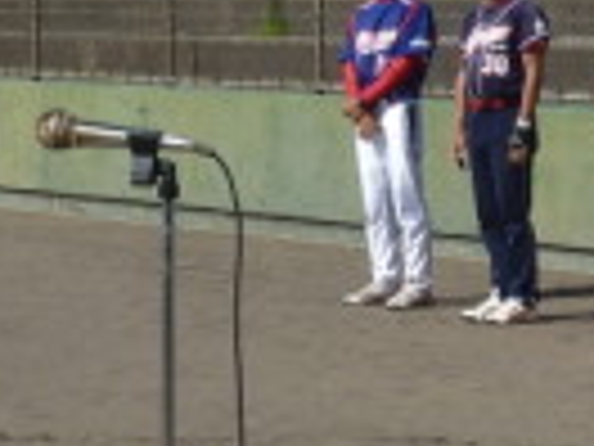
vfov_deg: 6.3
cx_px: 248
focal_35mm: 237
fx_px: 4067
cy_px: 297
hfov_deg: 8.4
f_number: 5
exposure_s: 1/500
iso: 80
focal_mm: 8.5
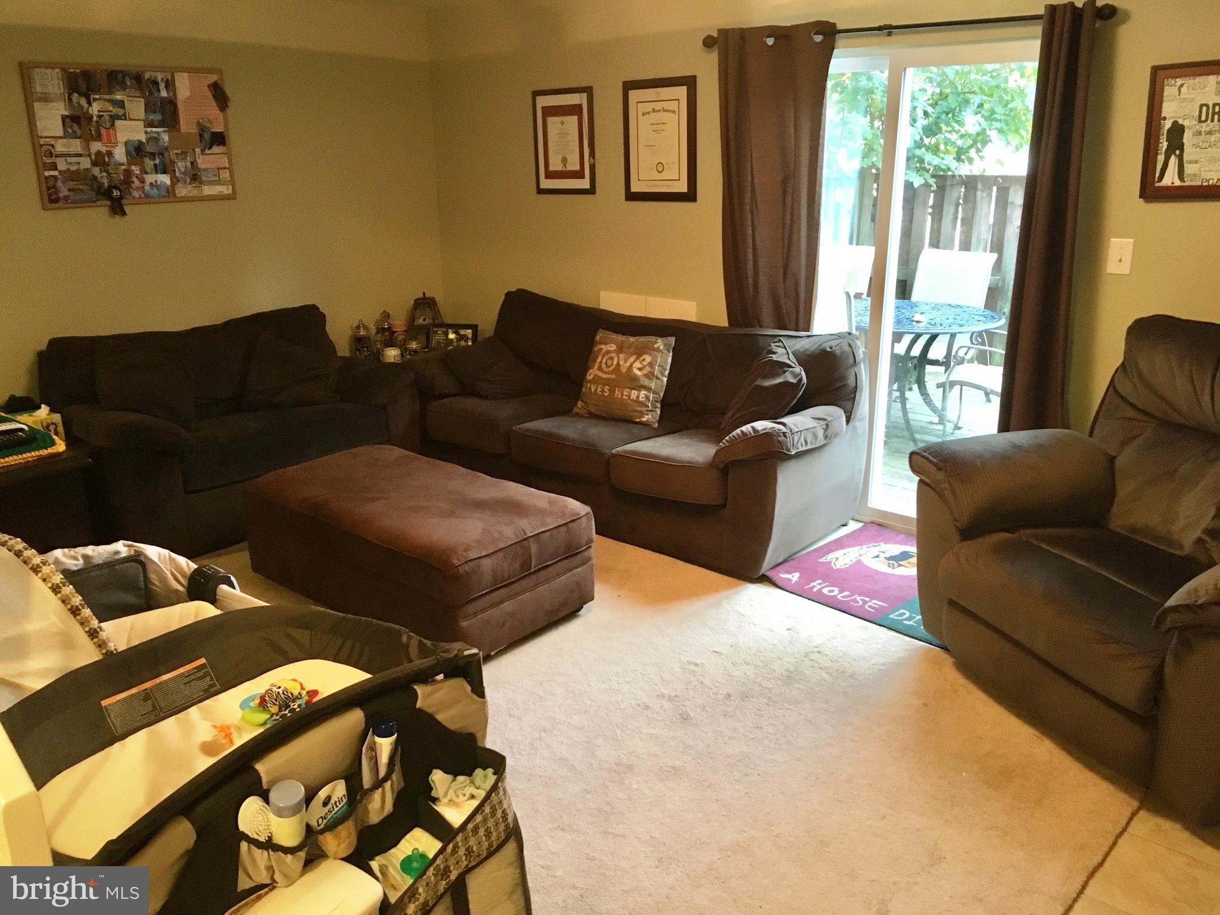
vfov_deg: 48.2
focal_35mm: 29
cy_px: 458
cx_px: 610
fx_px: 1022
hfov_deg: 61.7
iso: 200
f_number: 2.2
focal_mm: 4.15
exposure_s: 1/20
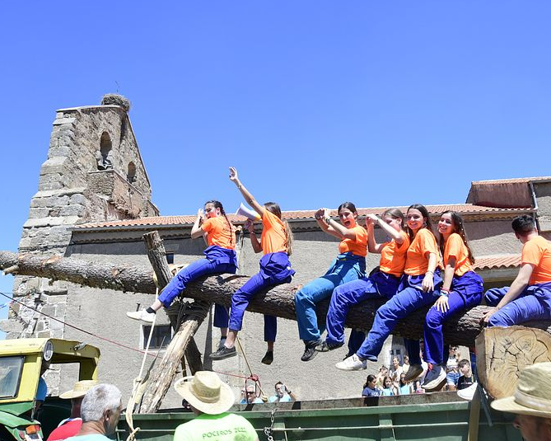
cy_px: 216
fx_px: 505
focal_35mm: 31
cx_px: 308
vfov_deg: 47.1
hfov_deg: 57.0
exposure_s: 1/125
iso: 200
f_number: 11
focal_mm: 26
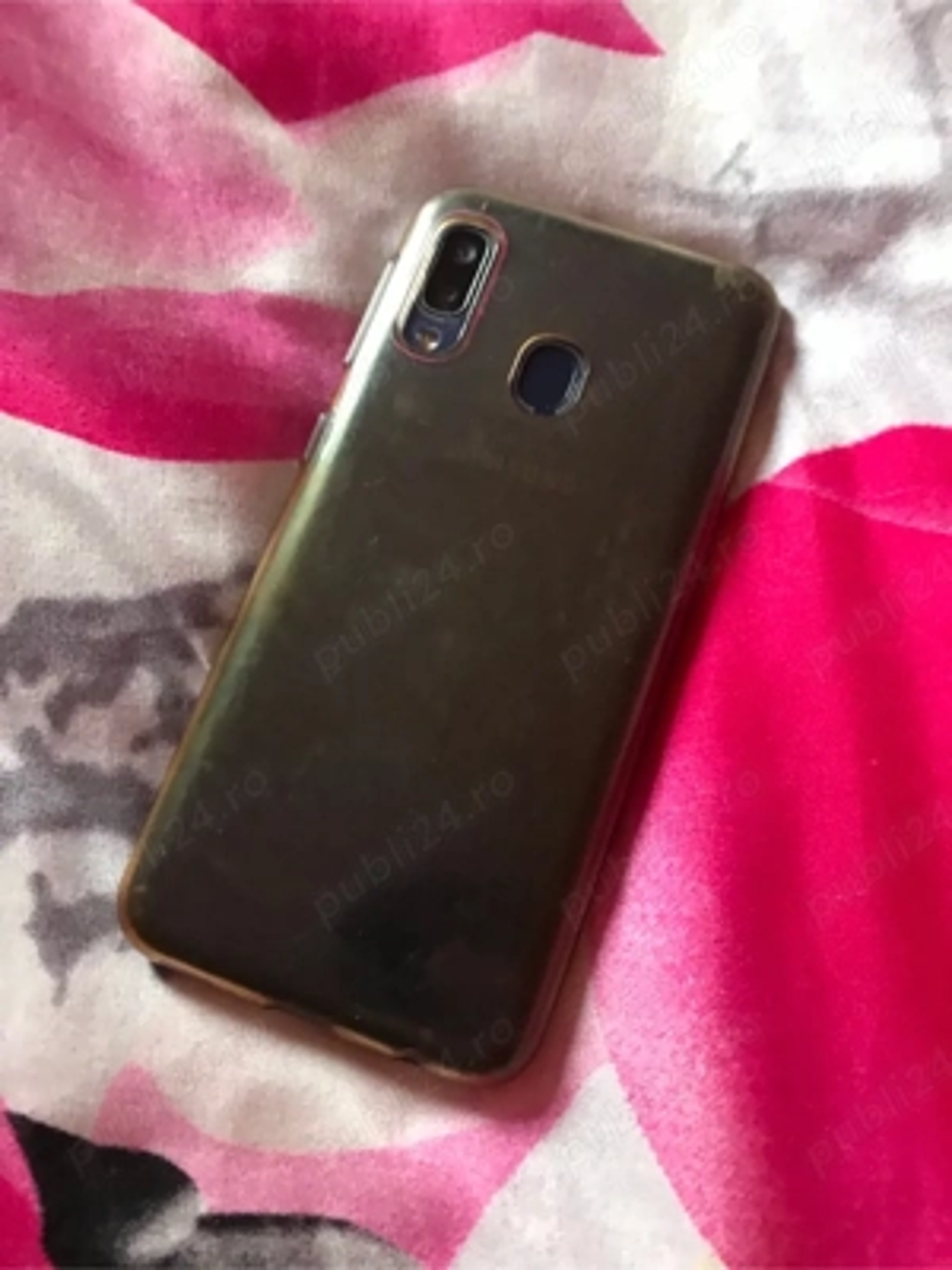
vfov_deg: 63.4
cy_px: 635
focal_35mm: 28
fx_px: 1027
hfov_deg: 49.7
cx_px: 476
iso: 100
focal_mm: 3.99
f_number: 1.8
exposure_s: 1/16
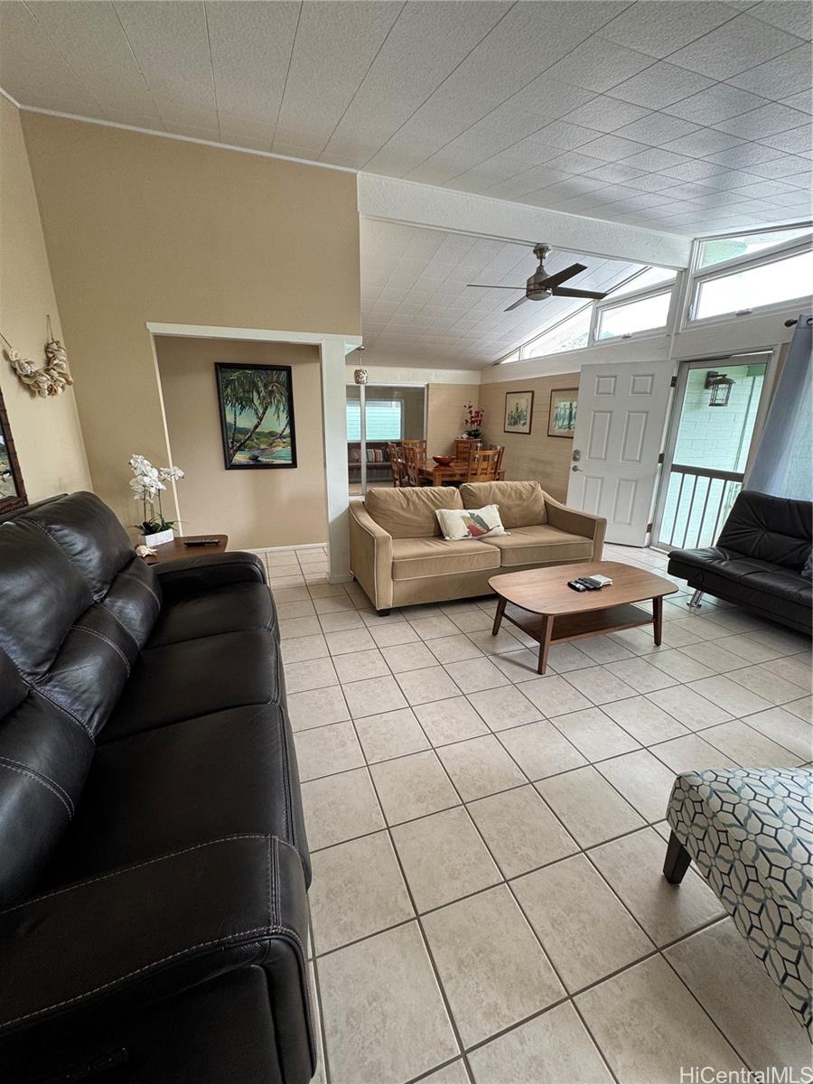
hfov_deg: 85.7
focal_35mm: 14
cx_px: 406
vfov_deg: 102.1
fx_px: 438
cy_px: 542
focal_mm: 2.22
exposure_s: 1/99
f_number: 2.2
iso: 125
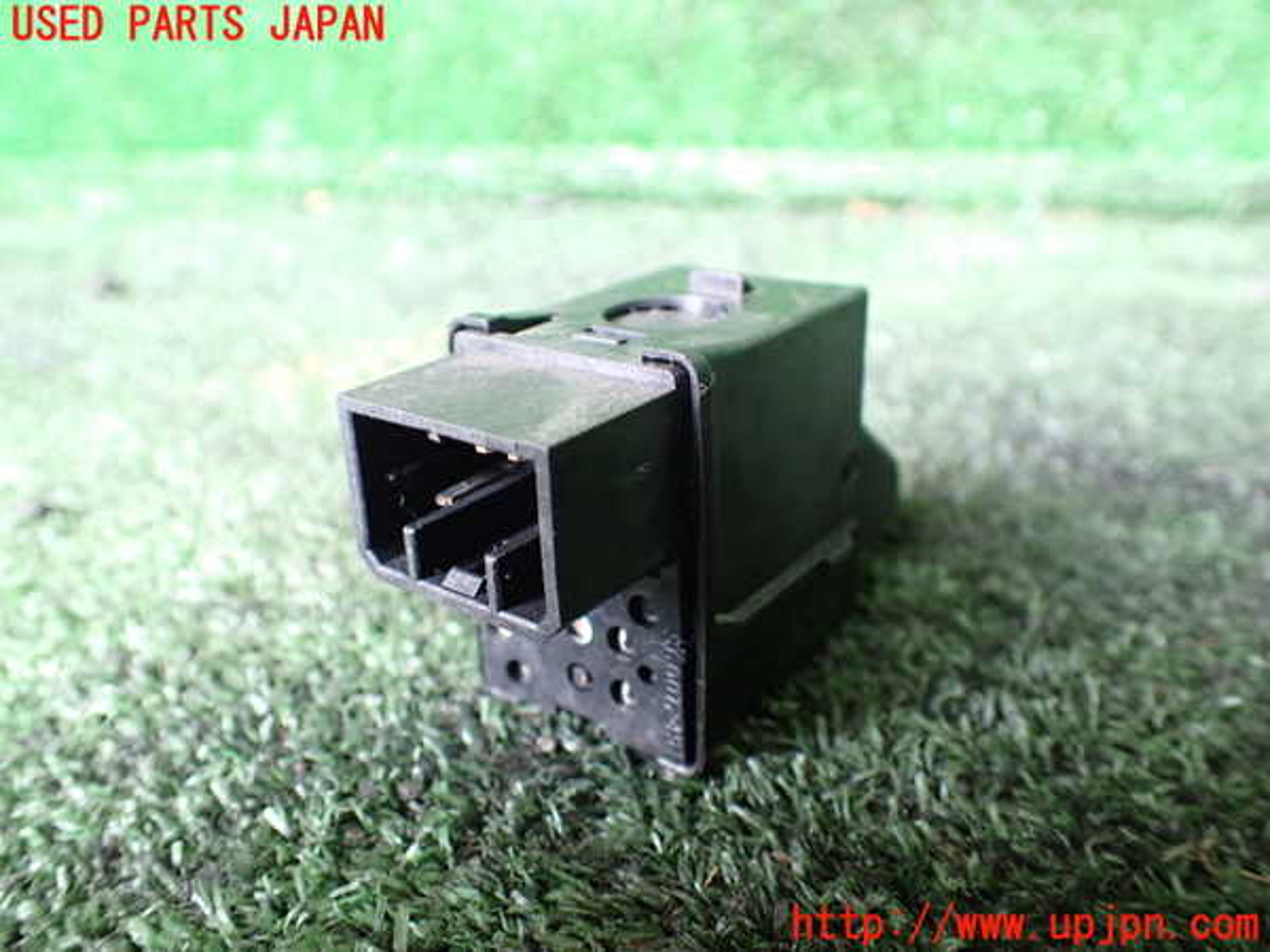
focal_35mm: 30
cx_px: 635
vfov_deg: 46.8
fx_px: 1101
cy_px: 476
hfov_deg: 60.0
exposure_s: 1/40
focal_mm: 5.4
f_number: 2.3
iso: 800
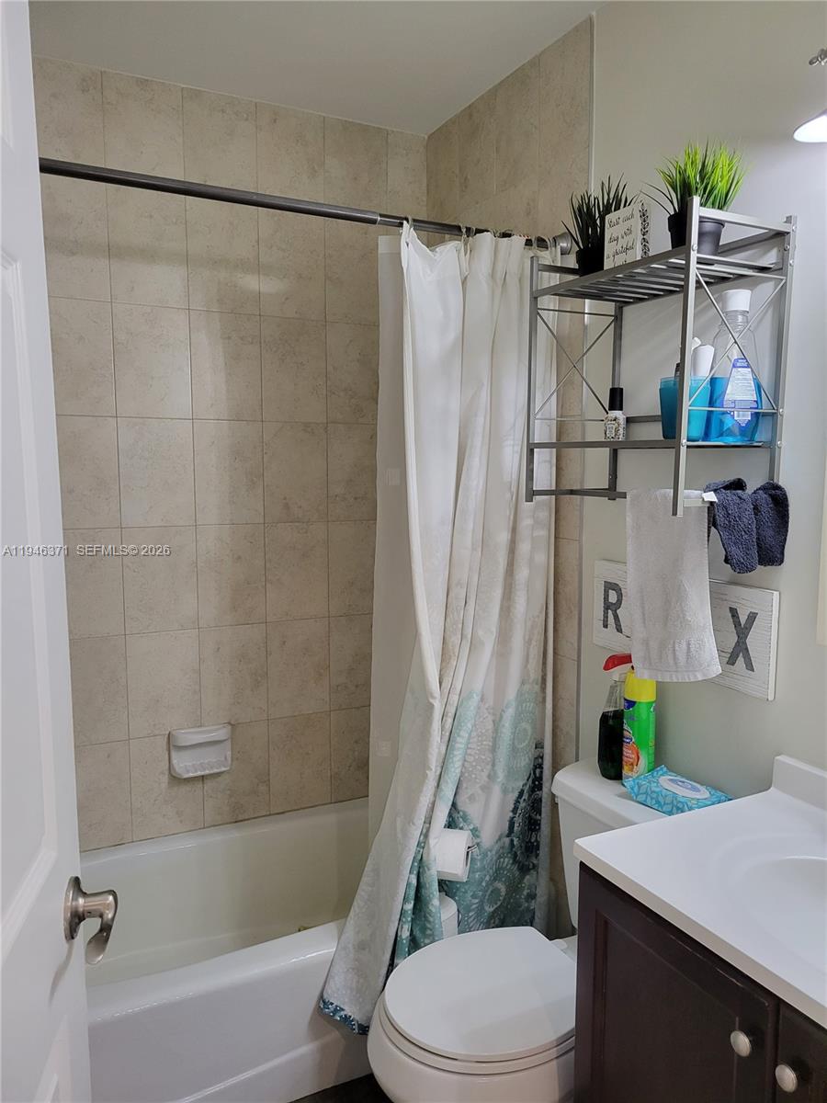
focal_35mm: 26
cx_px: 414
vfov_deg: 67.3
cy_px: 552
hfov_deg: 53.1
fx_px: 828
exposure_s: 1/120
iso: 250
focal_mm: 5.4
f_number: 1.8
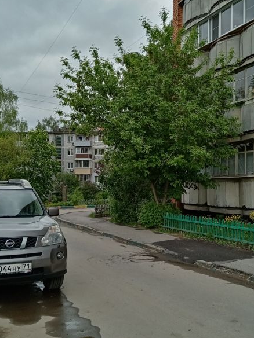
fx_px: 372
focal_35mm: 38
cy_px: 173
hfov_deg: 37.7
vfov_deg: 49.0
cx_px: 141
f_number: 1.8
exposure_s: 1/962
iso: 104
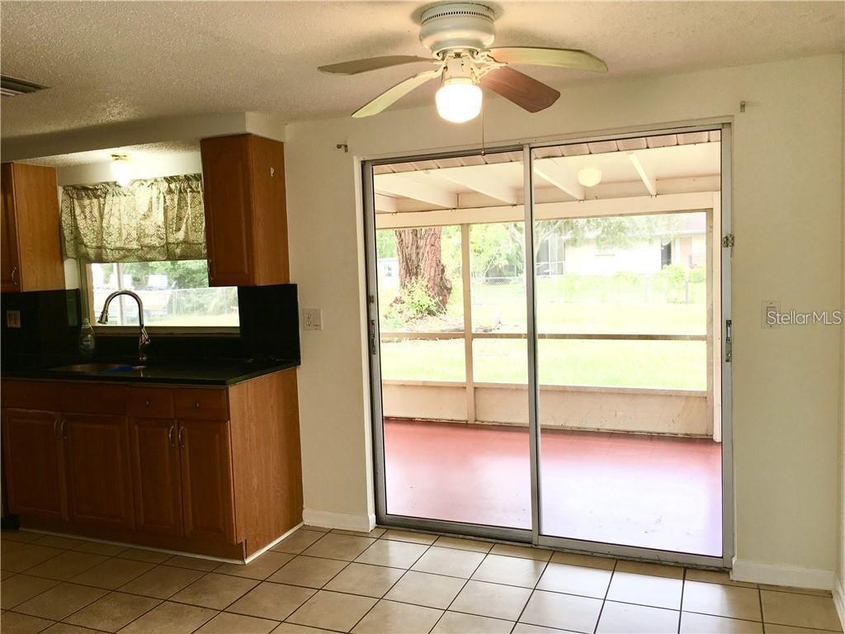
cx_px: 422
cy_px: 317
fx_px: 708
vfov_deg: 48.2
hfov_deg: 61.7
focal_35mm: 29
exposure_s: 1/60
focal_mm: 4.15
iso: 25
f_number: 2.2
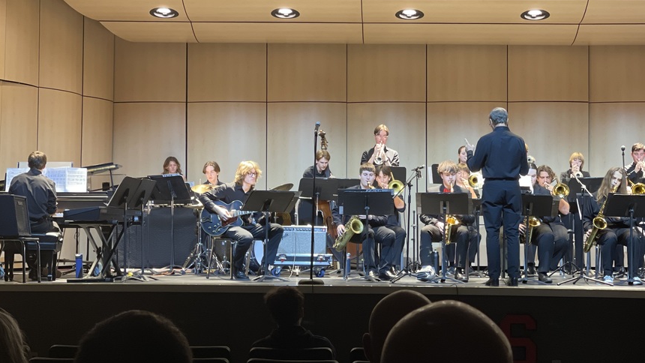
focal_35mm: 83
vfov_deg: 14.6
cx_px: 358
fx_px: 1420
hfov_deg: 25.6
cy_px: 168
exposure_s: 1/40
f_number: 2.2
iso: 250
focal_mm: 7.5
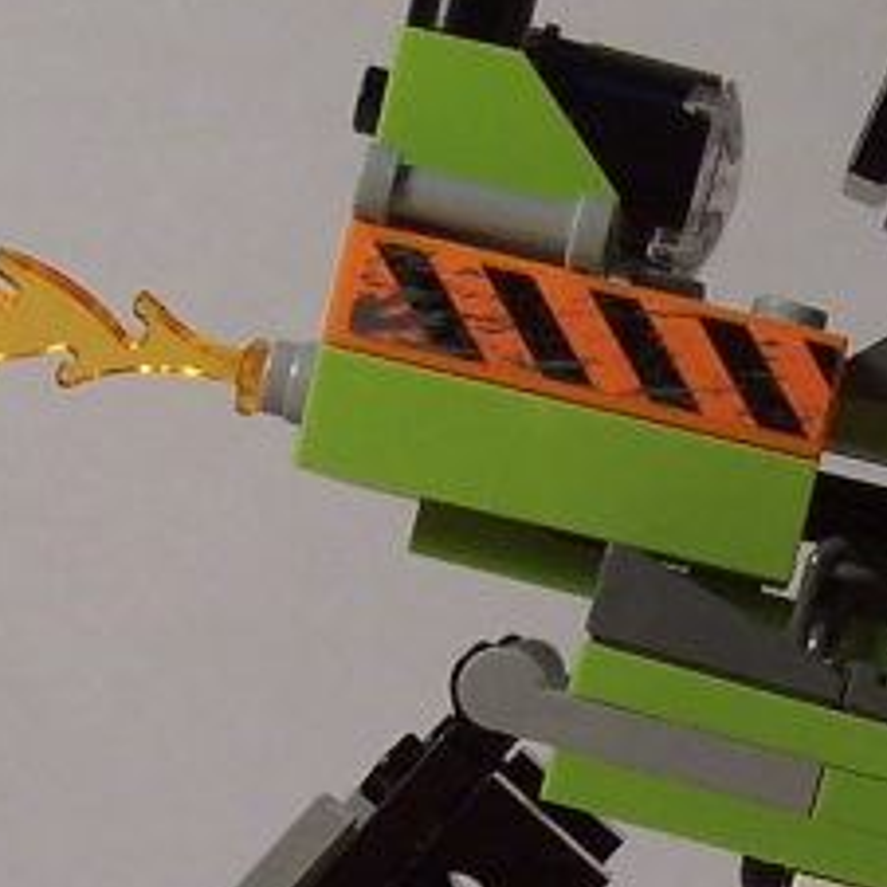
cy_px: 714
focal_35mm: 116
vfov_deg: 14.9
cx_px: 1232
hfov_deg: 14.3
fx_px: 3363
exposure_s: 1/90
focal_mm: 5.6
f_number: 2.8
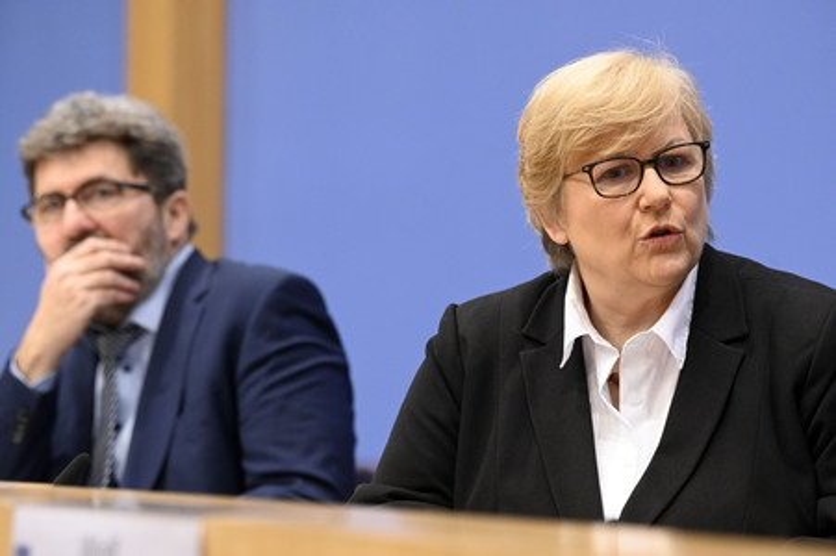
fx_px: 3249
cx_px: 418
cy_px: 278
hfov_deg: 14.7
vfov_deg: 9.8
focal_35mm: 140
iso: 5000
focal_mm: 140
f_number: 5
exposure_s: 1/500
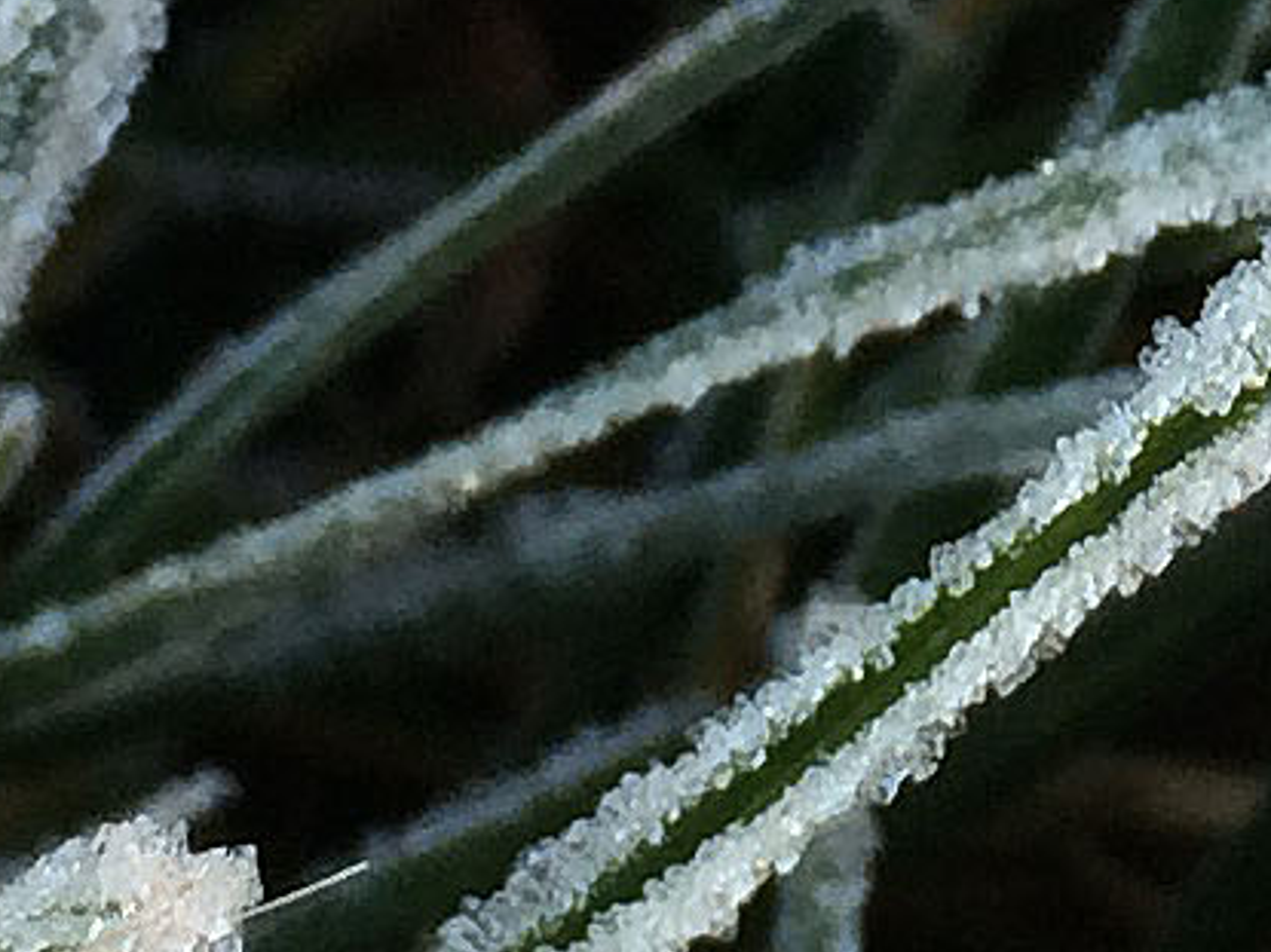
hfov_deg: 8.6
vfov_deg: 6.3
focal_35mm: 228
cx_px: 1256
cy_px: -1126
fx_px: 8369
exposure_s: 1/203
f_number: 2.2
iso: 32
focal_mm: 4.15
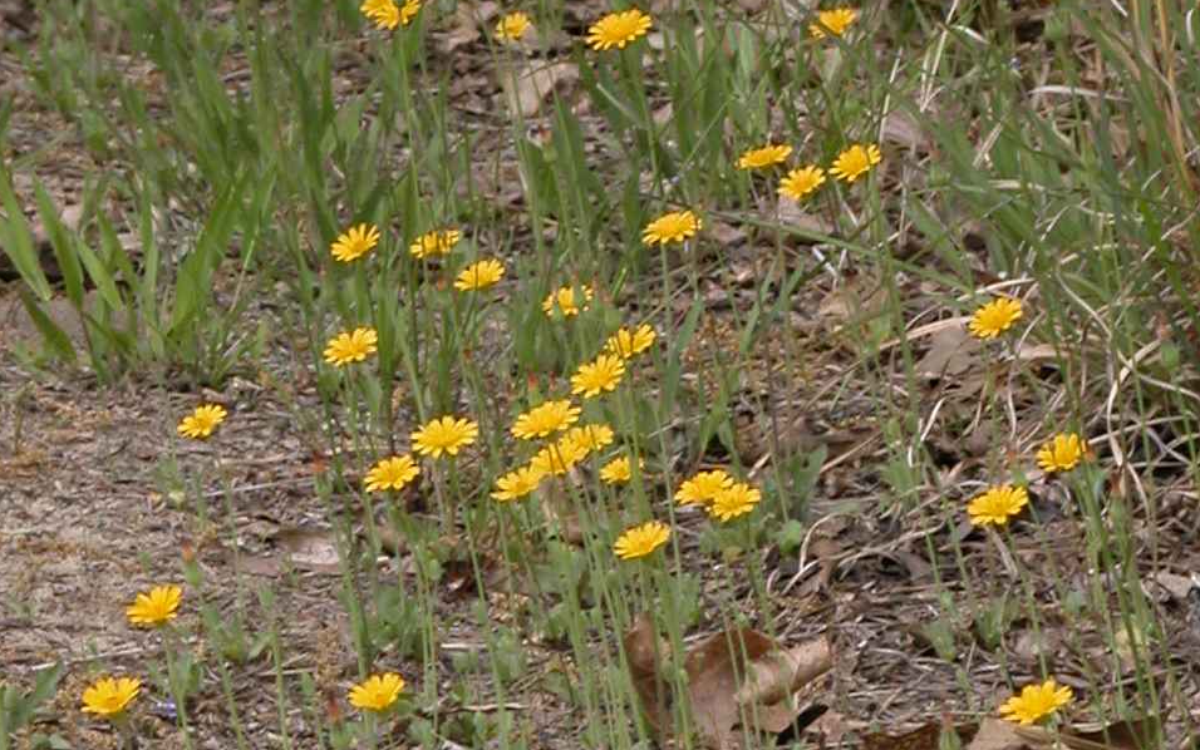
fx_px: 6313
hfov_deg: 10.9
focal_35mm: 193
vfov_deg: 6.8
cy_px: 692
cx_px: 599
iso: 100
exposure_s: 1/120
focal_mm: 34.7
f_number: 7.7
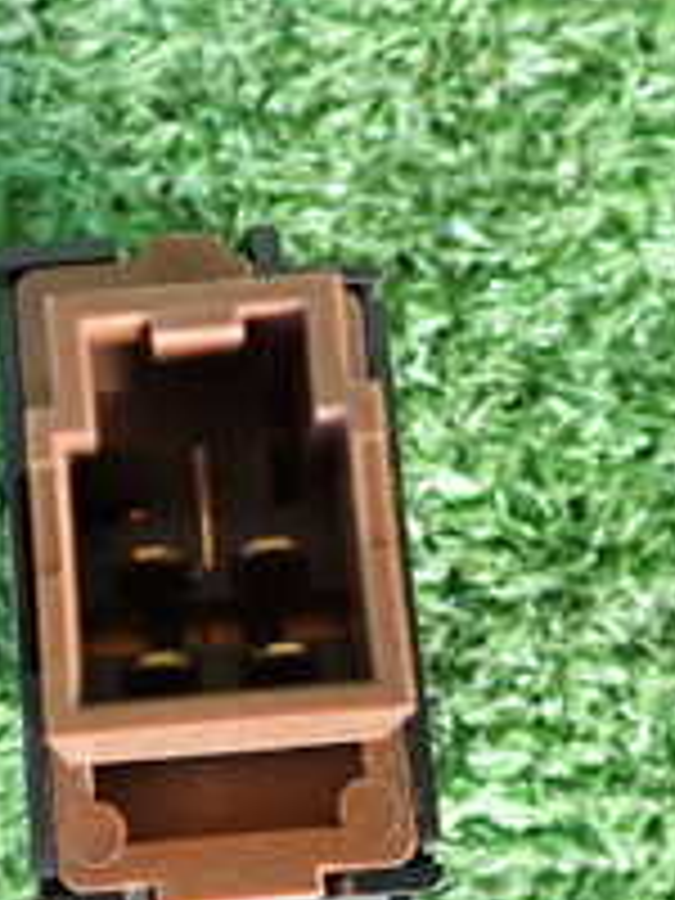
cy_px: 432
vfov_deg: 21.8
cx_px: 184
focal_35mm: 90
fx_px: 2340
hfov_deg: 16.3
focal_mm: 5.4
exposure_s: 1/30
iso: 400
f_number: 2.3
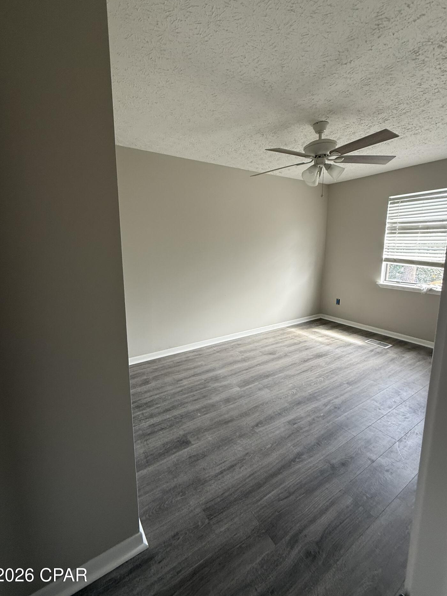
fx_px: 258
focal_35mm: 15
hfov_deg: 81.7
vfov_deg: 98.1
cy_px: 285
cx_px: 219
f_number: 2.2
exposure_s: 1/99
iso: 125
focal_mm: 2.22
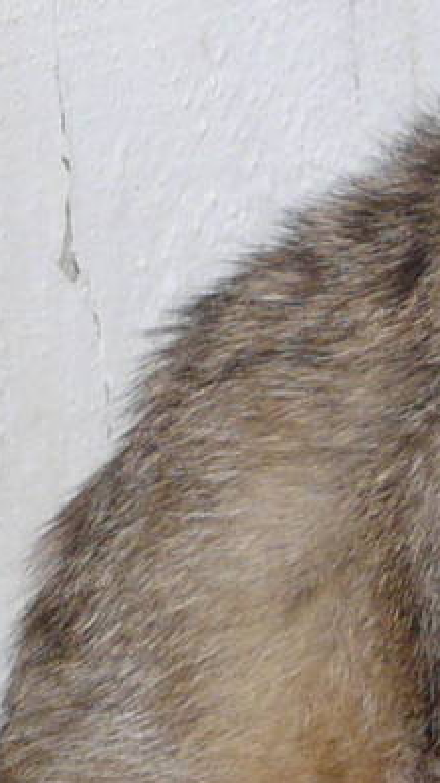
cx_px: 1027
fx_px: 12601
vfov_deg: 3.6
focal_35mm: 607
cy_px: 694
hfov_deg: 2.0
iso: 125
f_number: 3.6
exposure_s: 1/50
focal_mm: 17.5
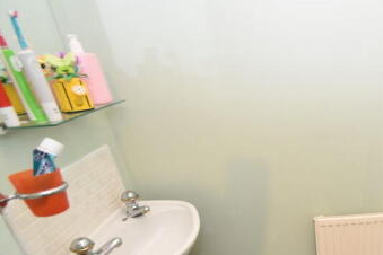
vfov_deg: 42.6
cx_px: 369
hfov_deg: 52.7
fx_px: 309
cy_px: 210
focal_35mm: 29
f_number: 4
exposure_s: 1/60
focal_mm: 10
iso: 800
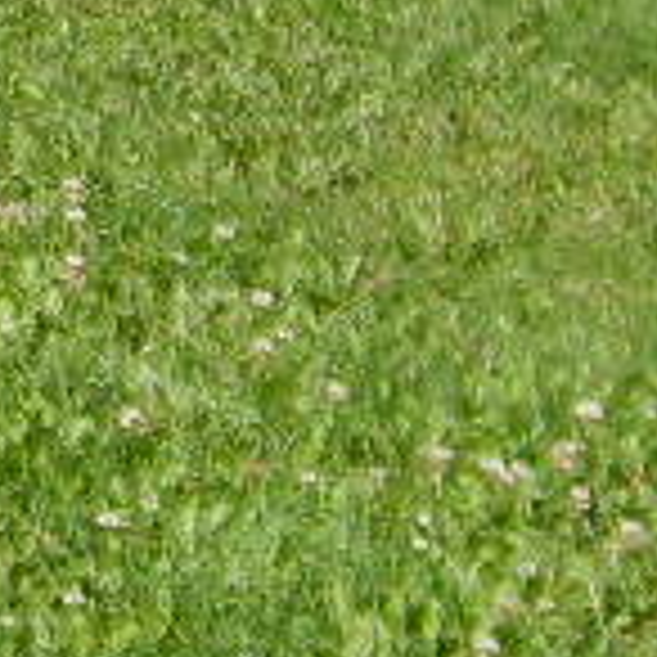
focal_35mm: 217
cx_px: -994
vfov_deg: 7.8
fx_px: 4660
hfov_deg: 7.5
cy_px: -549
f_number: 2.8
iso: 50
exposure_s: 1/1000
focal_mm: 5.8
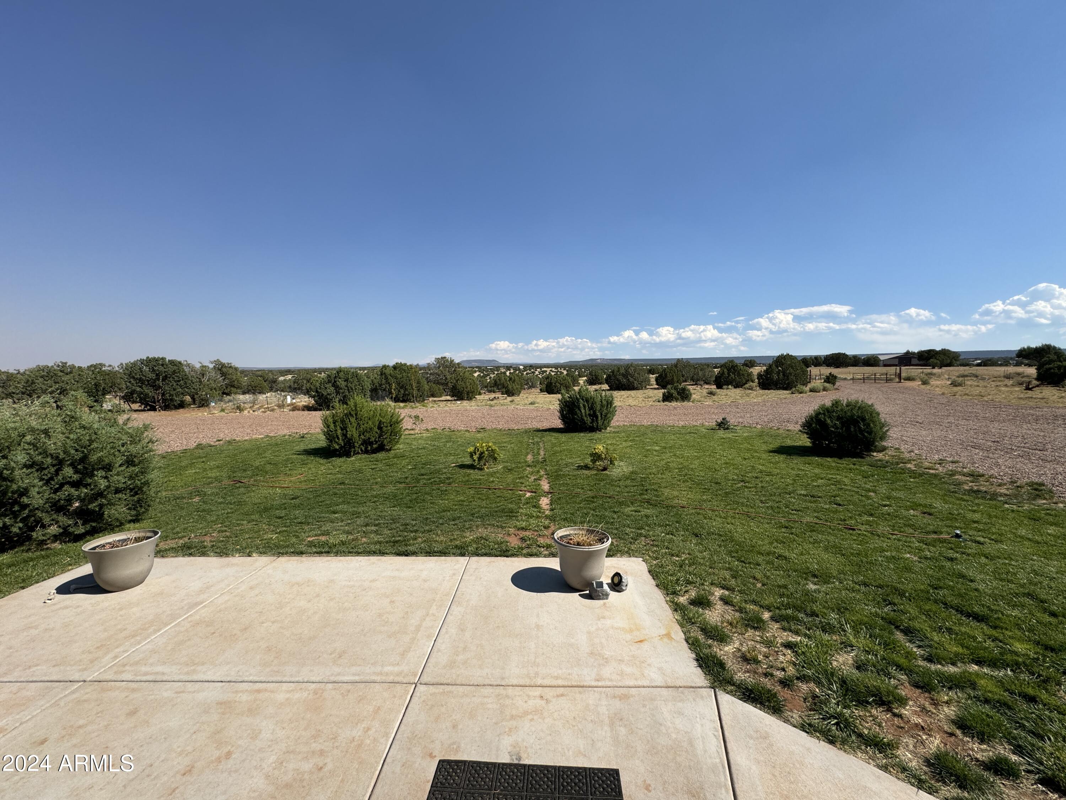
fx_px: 431
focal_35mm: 14
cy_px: 400
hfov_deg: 102.1
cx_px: 533
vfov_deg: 85.7
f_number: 2.2
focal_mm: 2.22
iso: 50
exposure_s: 1/2494
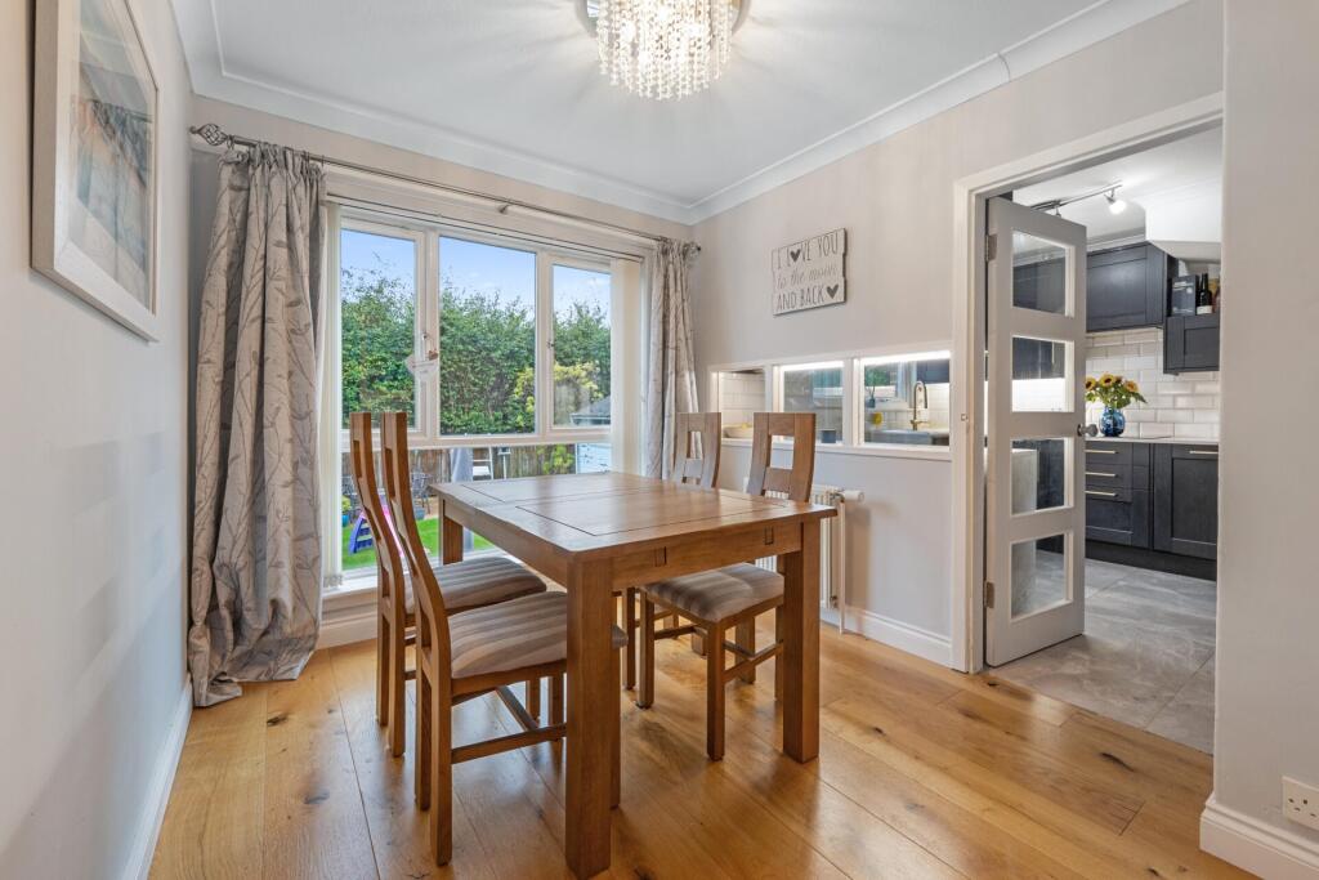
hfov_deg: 104.2
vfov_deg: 81.2
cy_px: 440
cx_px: 660
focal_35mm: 14
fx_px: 513
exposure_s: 1/13
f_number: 8
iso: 640
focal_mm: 14
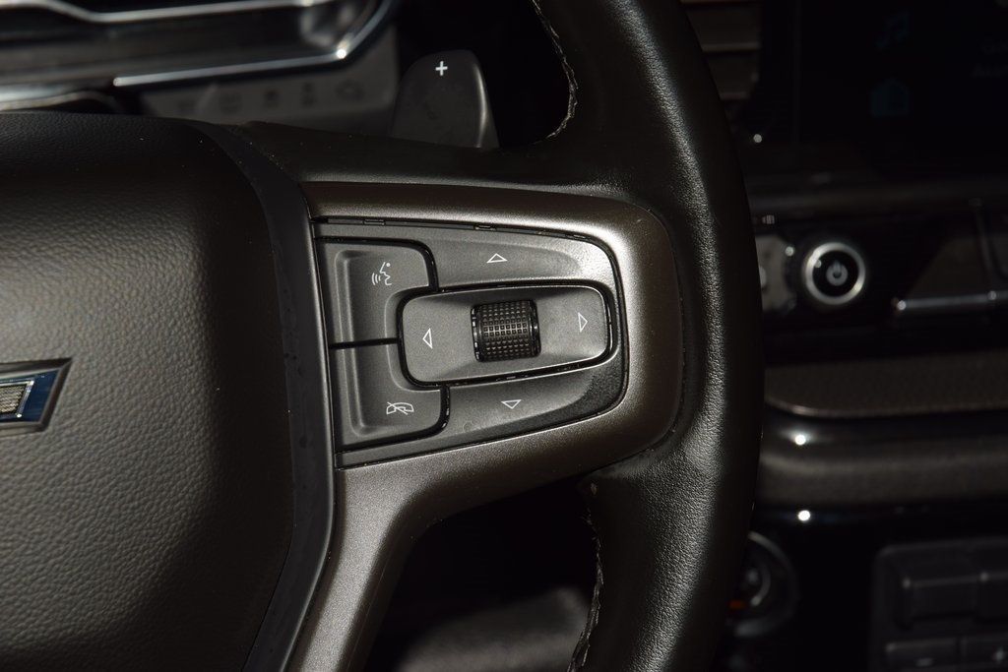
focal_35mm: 105
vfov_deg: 13.0
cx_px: 504
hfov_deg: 19.5
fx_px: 2940
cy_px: 336
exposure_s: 1/125
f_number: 8
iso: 100
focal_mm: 70
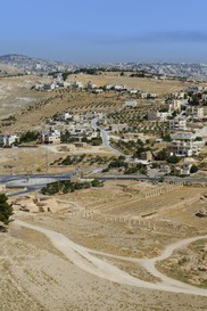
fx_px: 664
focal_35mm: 77
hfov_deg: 17.3
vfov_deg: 26.3
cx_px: 208
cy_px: 153
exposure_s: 1/200
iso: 100
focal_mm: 50
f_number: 13
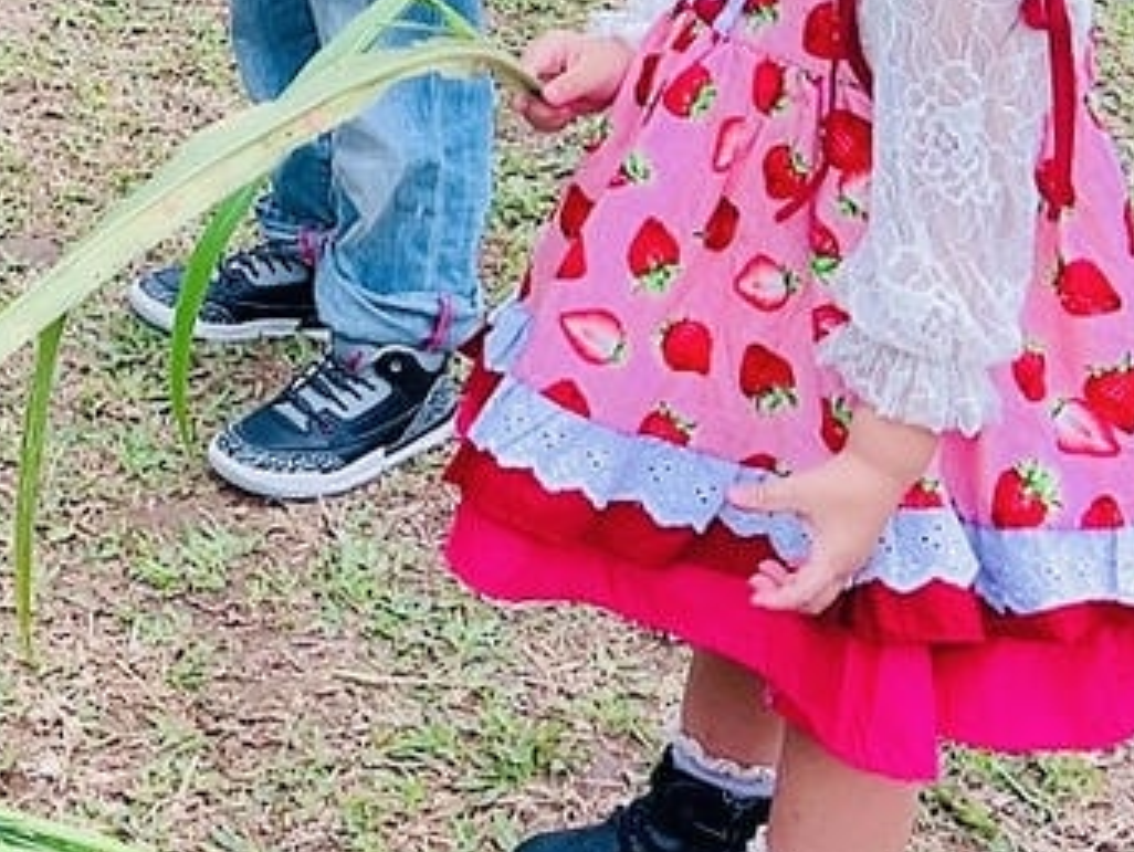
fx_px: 7704
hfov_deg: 8.3
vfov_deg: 6.3
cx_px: -501
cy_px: -126
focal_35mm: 235
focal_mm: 5.7
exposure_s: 1/346
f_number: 1.5
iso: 50
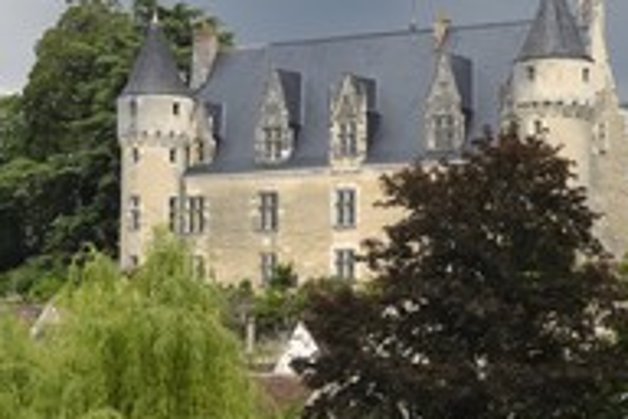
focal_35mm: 158
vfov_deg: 8.7
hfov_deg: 13.0
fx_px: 2756
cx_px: 469
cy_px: 242
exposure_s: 1/160
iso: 100
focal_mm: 48
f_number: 6.3
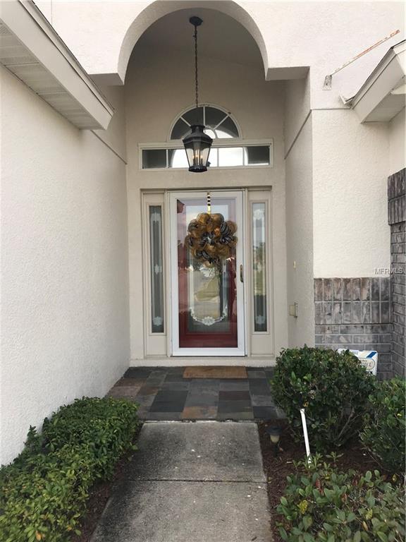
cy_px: 271
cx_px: 203
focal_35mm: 28
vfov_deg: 63.4
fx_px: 438
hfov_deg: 49.7
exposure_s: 1/622
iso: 20
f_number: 1.8
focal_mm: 3.99
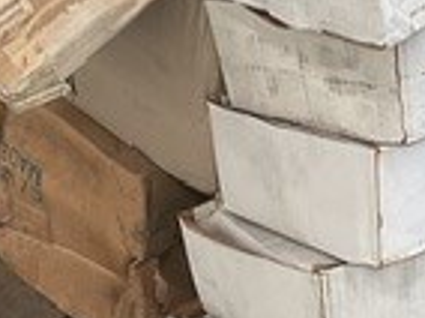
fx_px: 1606
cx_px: 404
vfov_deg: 11.1
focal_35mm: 131
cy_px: -60
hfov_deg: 14.9
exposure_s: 1/120
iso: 50
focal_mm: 3
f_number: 1.8
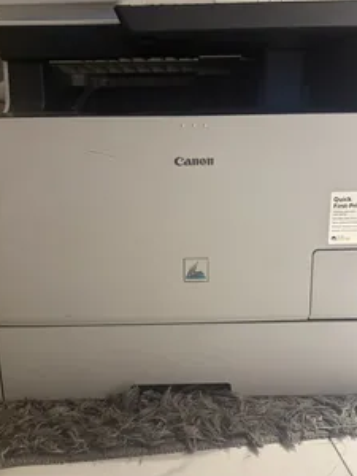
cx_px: 195
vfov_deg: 56.7
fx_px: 440
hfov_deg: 44.1
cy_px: 257
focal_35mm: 32
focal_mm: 6.76
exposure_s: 1/33
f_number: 1.78
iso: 640
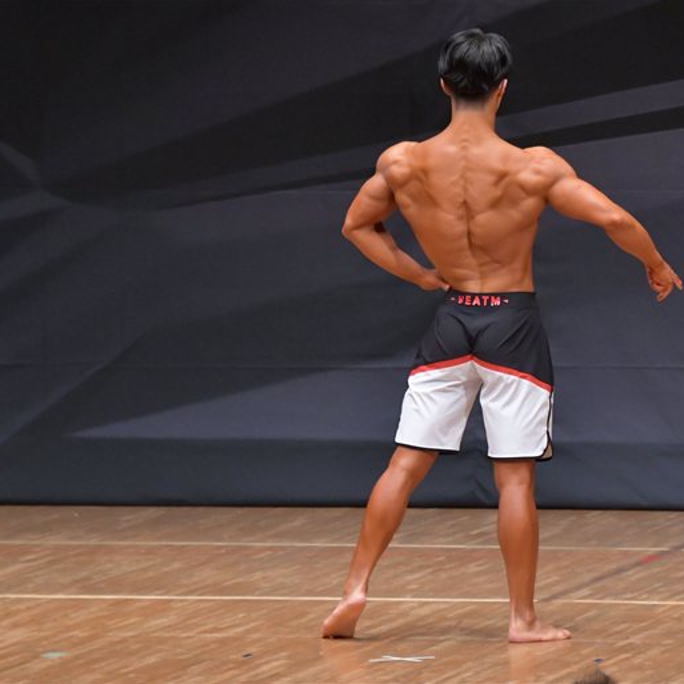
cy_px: 341
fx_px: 8607
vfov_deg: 4.6
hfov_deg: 4.5
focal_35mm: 385
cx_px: 503
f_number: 5.6
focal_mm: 200
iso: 6400
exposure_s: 1/400
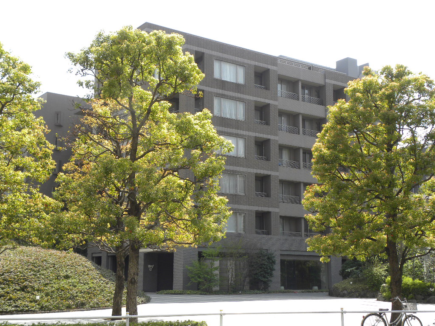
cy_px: 163
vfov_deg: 28.0
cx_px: 218
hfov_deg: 36.8
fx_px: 653
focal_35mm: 52
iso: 64
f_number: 5
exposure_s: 1/156
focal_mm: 9.2
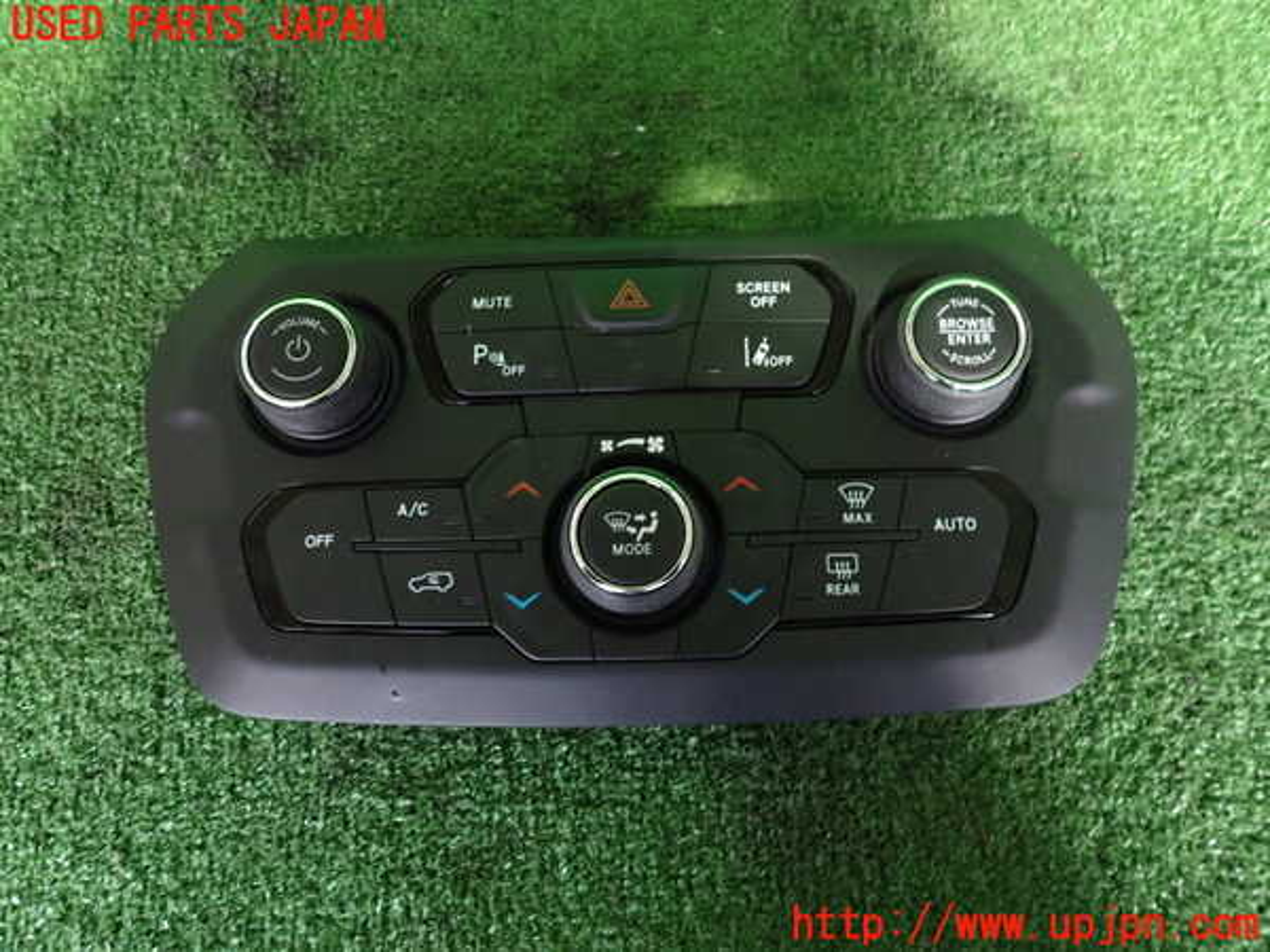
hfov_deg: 69.4
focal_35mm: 25
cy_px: 476
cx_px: 635
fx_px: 917
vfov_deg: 54.9
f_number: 2
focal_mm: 4.5
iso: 800
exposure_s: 1/25
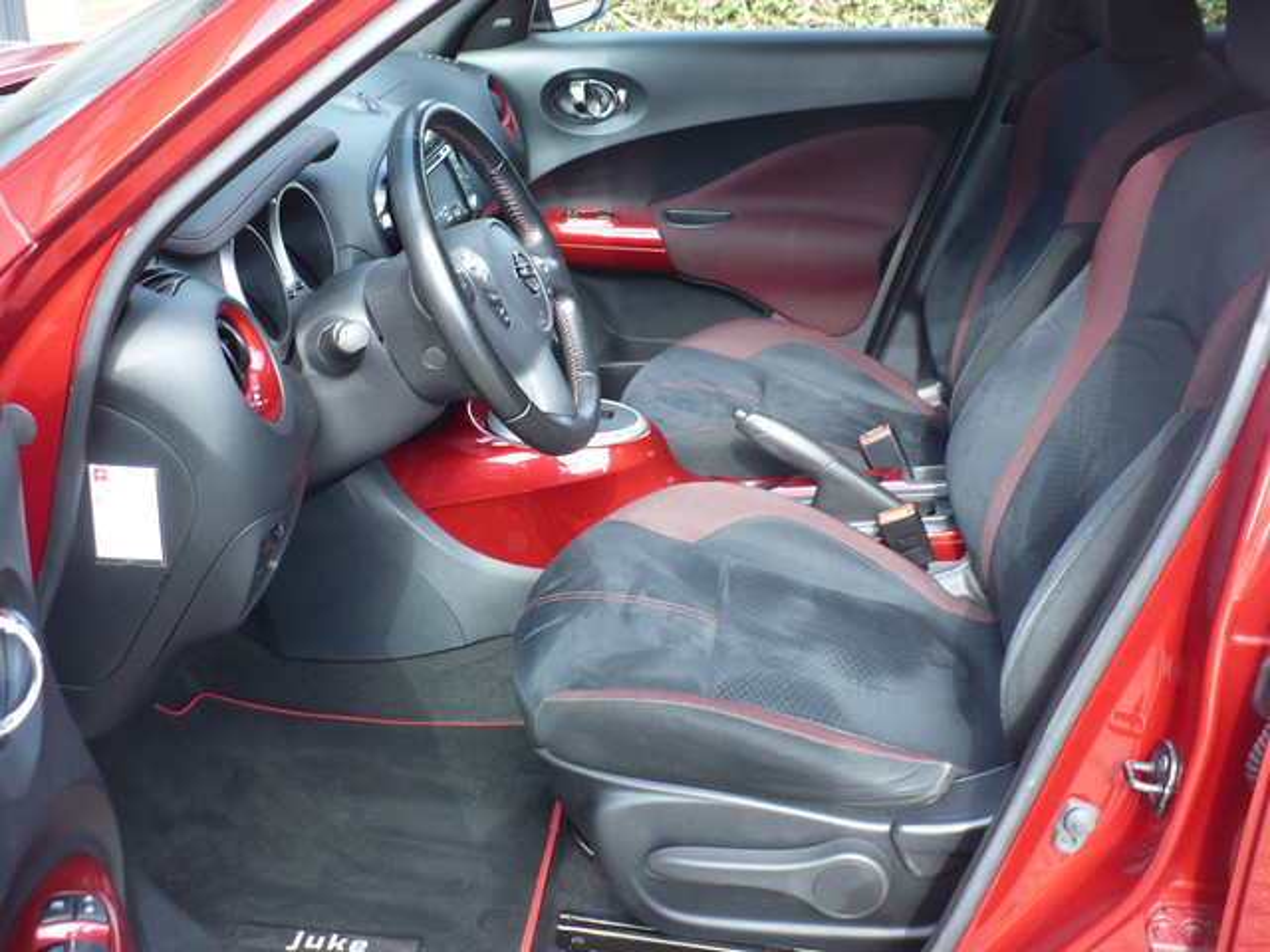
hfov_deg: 45.8
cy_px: 476
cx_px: 635
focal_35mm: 41
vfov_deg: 35.1
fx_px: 1504
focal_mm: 6.1
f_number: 2.8
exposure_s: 1/80
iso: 100
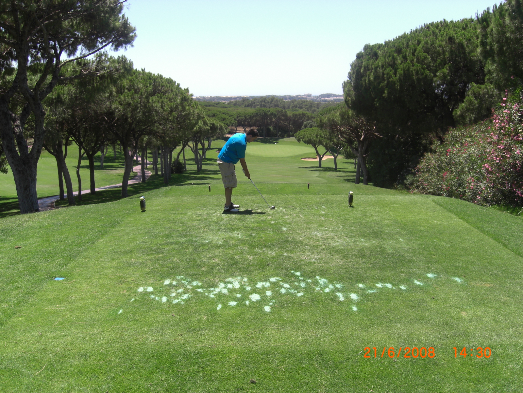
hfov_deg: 49.0
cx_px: 262
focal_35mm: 38
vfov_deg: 37.7
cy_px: 196
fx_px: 574
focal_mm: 7.9
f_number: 4
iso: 80
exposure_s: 1/500
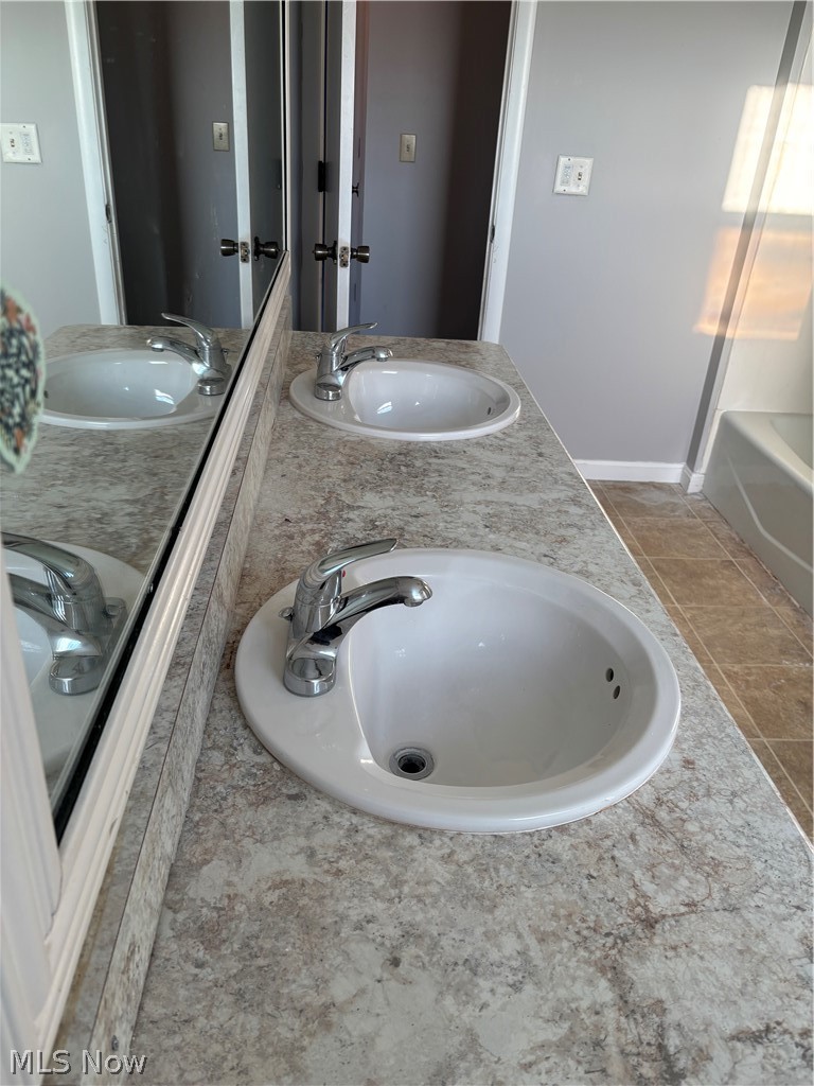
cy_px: 543
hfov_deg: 53.1
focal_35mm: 26
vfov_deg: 67.3
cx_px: 407
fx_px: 815
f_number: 1.6
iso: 64
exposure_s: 1/120
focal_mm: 5.96
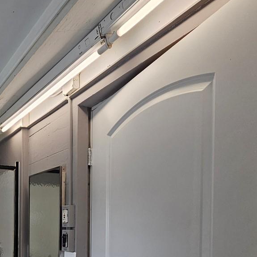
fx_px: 269
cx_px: 7
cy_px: 235
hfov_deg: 44.4
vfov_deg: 45.9
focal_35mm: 32
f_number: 2.2
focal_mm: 2.2
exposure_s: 1/129
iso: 50
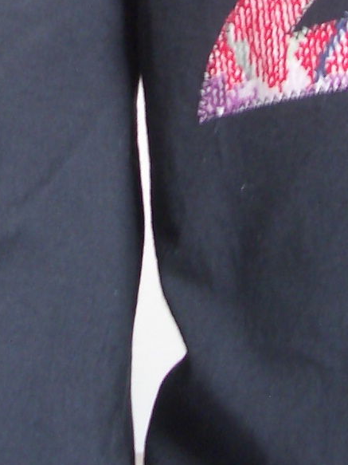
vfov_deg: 15.4
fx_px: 1649
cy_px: -118
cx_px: 151
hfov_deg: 12.0
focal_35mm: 123
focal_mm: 5.8
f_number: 2.6
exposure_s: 1/13
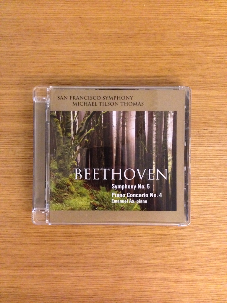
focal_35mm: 33
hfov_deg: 42.9
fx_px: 289
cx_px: 114
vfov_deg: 55.4
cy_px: 152
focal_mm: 4.12
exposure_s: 1/17
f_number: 2.4
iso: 800
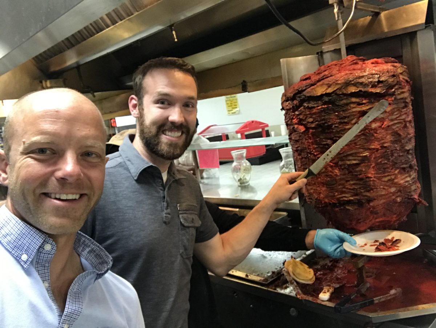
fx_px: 403
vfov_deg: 44.2
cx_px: 218
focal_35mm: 32
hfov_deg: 56.8
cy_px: 164
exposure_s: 1/24
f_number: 2.2
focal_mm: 2.87
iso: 200
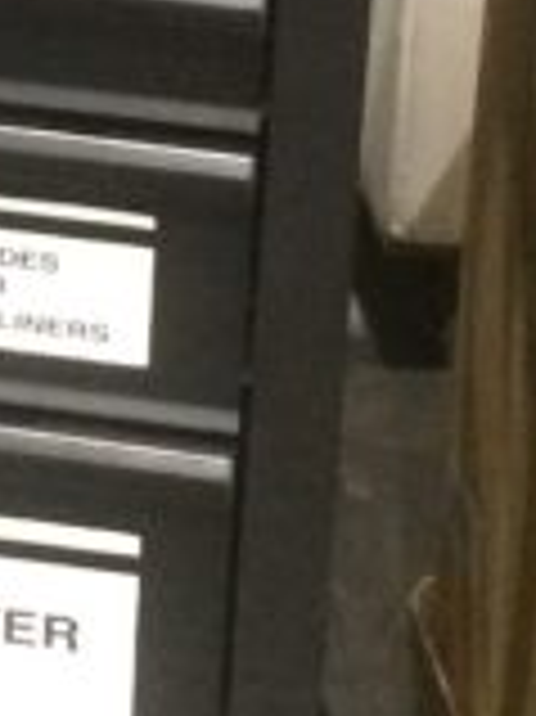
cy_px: -648
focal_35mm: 187
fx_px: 3866
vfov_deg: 9.9
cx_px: -482
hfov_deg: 7.6
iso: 250
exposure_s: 1/30
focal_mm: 4.15
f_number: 2.2
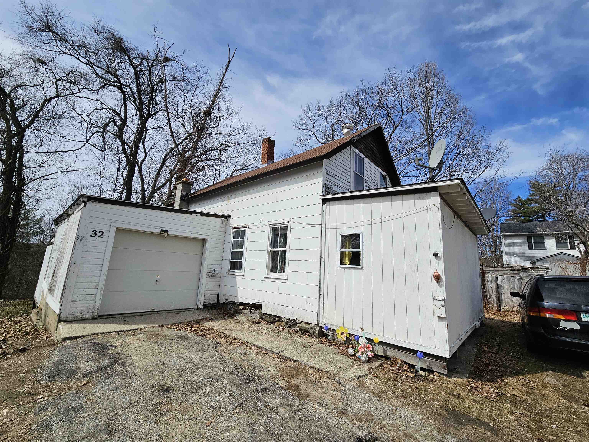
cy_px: 221
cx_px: 294
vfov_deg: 89.9
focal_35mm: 13
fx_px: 221
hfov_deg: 106.2
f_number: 2.2
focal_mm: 2.2
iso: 50
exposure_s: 1/3819
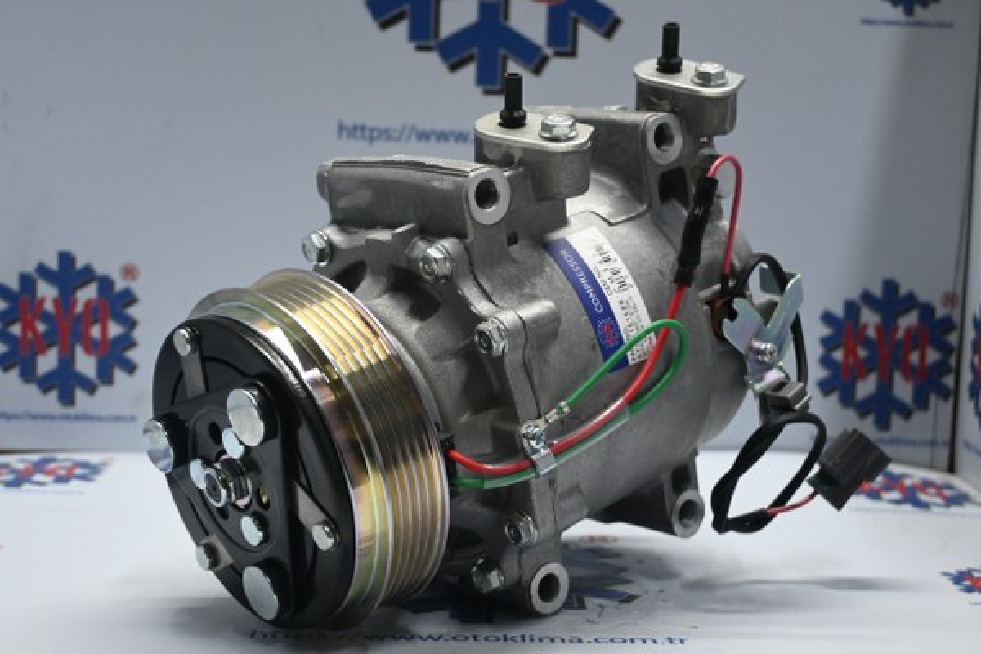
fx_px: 1553
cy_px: 327
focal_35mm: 57
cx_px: 490
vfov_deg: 23.8
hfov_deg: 35.1
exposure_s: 1/60
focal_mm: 38
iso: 1000
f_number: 5.6
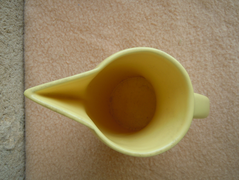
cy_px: 90
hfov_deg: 60.0
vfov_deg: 46.8
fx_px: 207
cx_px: 120
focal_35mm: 30
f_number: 3.5
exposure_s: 1/60
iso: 100
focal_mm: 5.4
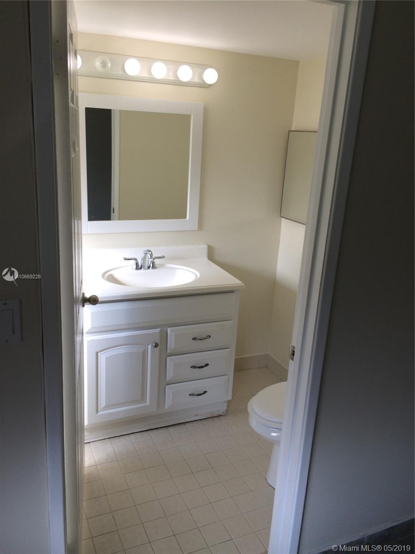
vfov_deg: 61.7
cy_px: 277
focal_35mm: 29
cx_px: 208
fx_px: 464
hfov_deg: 48.2
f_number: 2.2
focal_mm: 4.15
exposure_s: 1/120
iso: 40
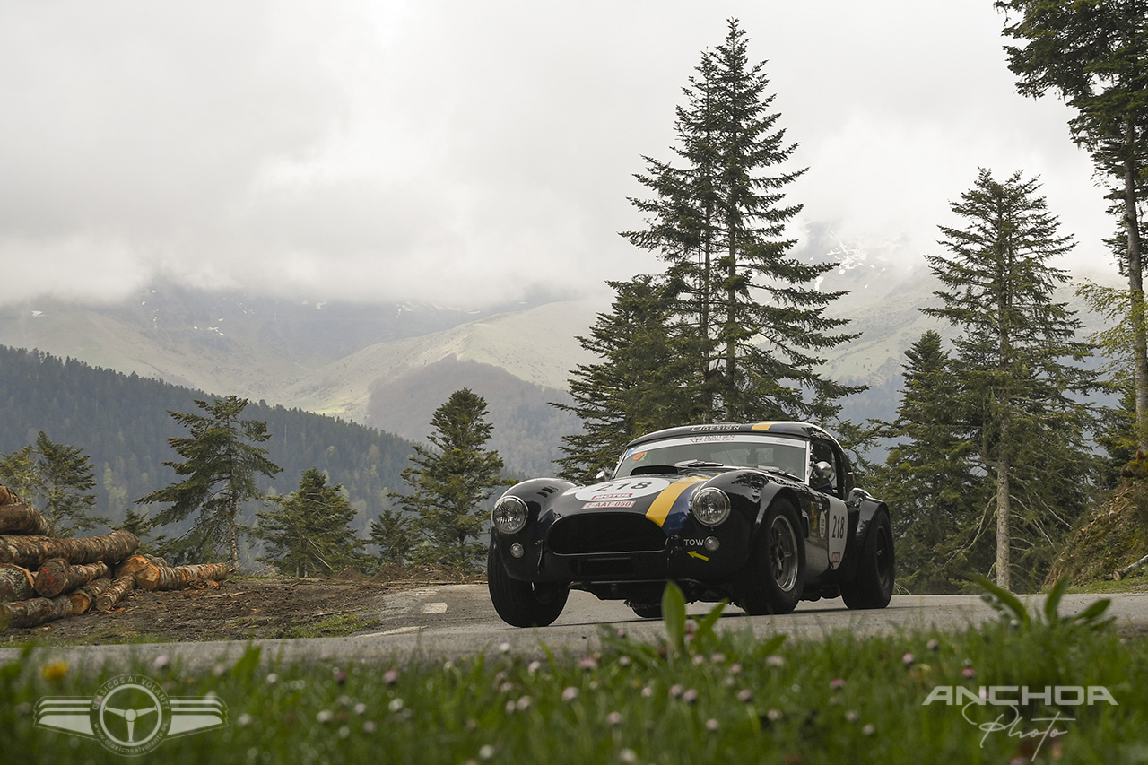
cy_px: 382
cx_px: 574
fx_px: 1530
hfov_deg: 41.1
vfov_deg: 28.1
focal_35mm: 48
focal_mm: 32
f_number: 4.5
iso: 250
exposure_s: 1/1000
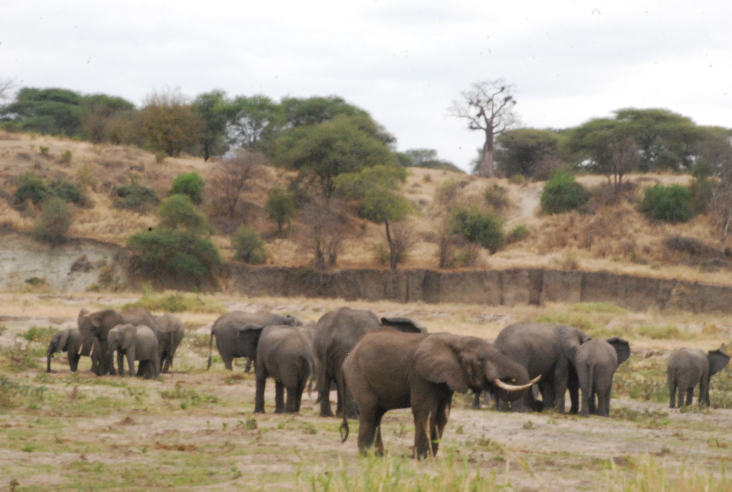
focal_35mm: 218
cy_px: 246
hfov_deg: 9.4
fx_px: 4432
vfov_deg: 6.3
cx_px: 366
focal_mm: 145
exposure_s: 1/60
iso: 1600
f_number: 5.3
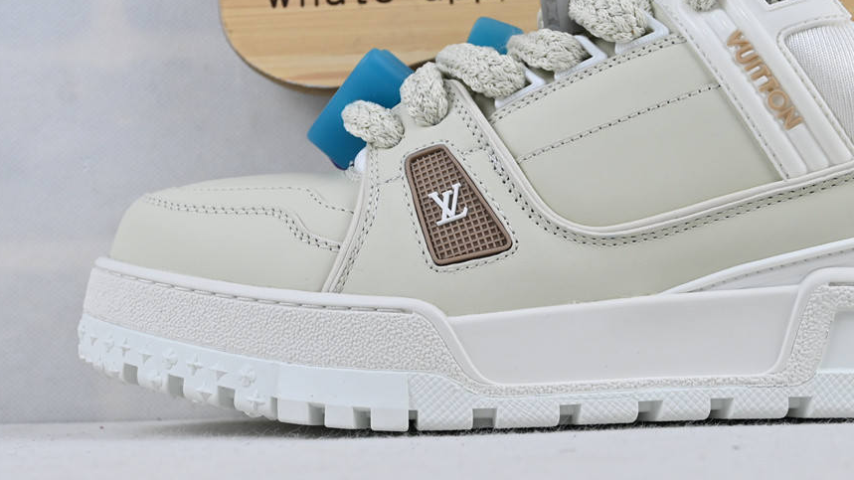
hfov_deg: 26.6
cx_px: 592
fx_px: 1789
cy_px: 203
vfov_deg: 15.3
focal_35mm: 79
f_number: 5.3
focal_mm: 36
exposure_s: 1/60
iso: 100
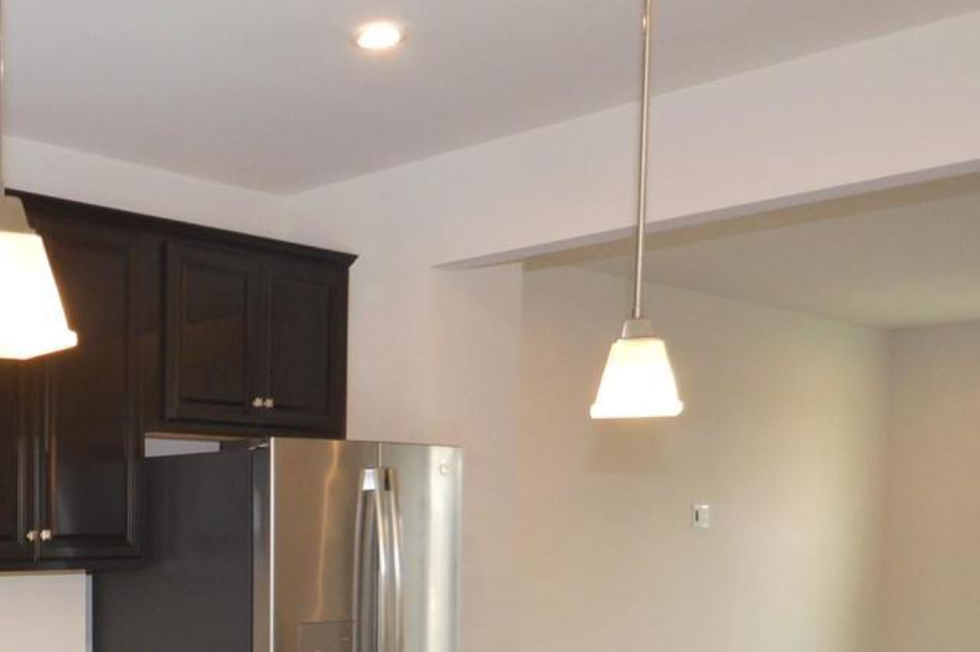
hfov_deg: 38.0
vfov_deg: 27.6
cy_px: 640
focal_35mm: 46
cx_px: -6
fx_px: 1251
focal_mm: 10
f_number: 4.5
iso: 400
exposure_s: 1/100
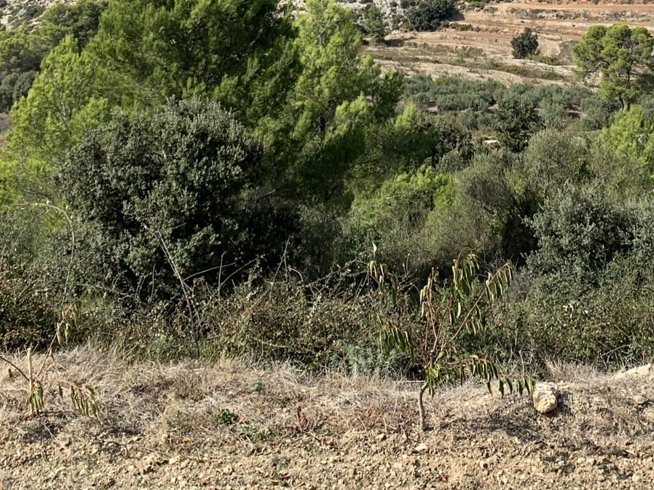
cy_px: -155
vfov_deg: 19.6
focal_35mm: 69
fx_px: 1303
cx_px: 355
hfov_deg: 28.2
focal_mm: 4.25
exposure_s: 1/2681
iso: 25
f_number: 1.8
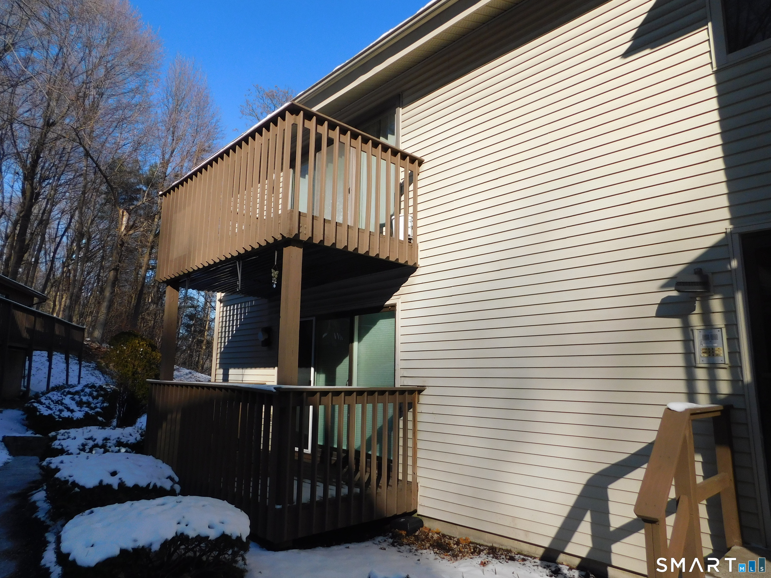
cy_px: 289
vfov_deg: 58.9
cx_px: 386
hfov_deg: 73.9
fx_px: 512
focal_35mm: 23
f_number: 6
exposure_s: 1/400
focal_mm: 4
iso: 125
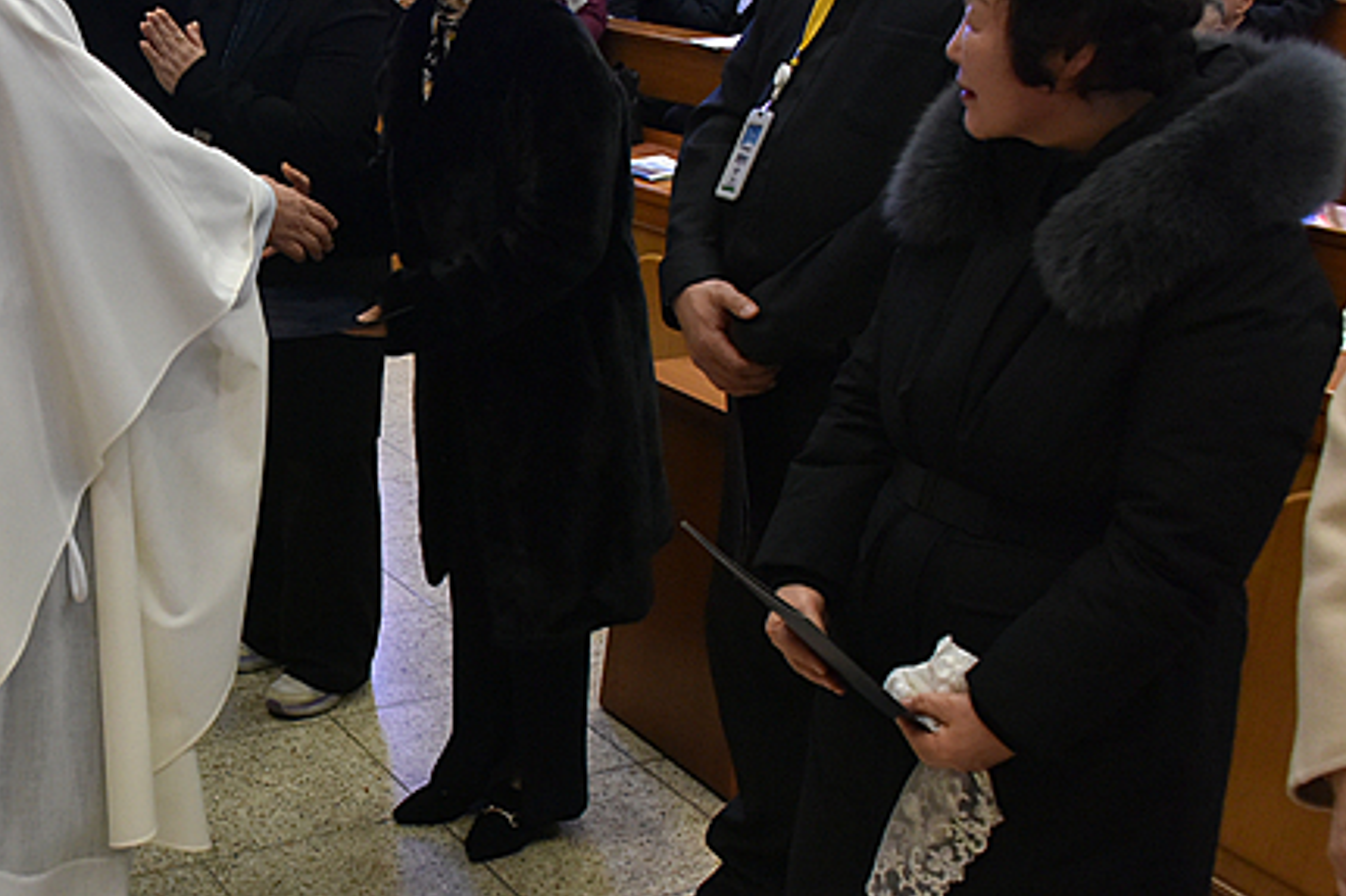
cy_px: 498
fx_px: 1943
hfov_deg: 36.6
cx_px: 228
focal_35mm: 52
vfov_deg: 26.0
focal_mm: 28
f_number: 5.6
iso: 2800
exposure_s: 1/125
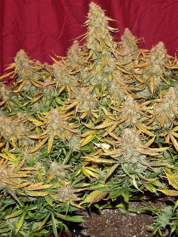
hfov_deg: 21.4
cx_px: 134
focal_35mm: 68
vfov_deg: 28.5
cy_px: 146
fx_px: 466
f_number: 3.6
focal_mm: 7.4
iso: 1600
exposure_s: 1/25
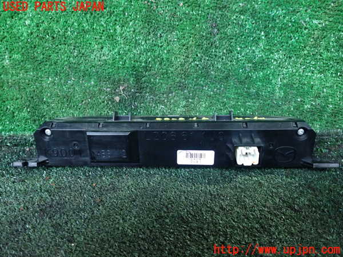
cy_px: 128
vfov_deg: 46.8
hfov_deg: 60.0
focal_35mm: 30
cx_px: 172
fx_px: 297
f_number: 2.3
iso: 800
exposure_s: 1/20
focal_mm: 5.4
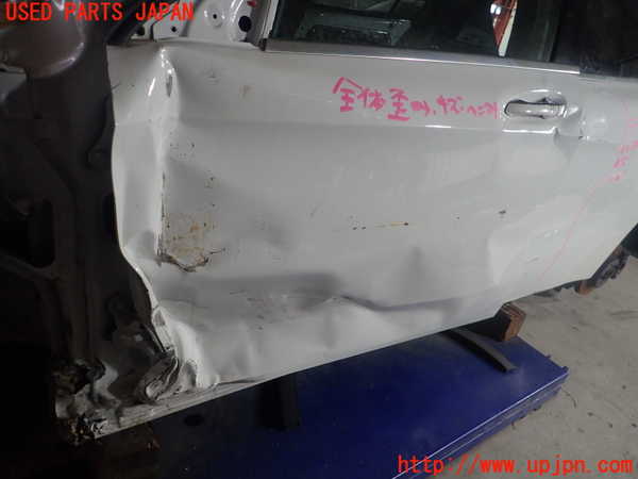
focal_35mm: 25
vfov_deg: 54.9
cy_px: 240
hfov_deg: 69.4
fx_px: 461
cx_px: 319
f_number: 2
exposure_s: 1/50
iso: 200
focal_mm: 4.5
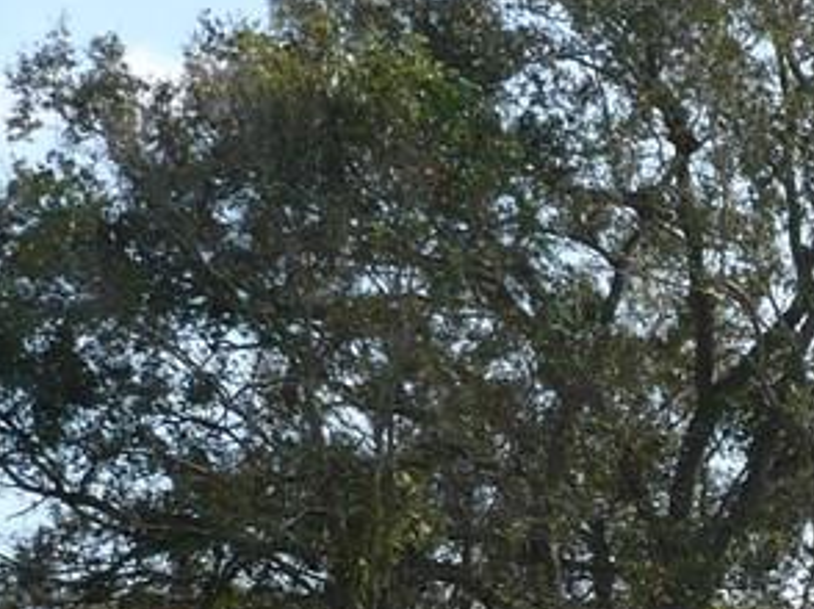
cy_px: 606
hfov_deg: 15.5
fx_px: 2867
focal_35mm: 122
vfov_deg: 12.0
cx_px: 991
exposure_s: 1/200
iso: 100
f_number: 8
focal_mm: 5.8
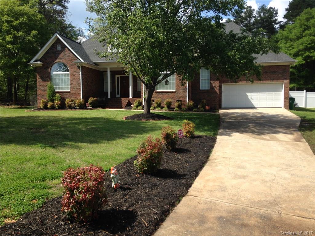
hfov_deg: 55.4
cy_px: 118
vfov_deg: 42.9
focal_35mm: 33
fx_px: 300
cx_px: 158
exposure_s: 1/1085
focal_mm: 4.12
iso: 50
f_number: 2.4
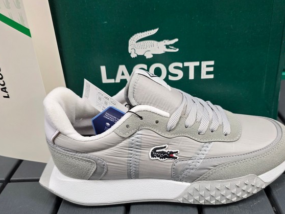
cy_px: 129
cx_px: 159
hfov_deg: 55.2
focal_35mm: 33
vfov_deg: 42.7
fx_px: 272
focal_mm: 6.3
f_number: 1.7
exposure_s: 1/100
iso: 200
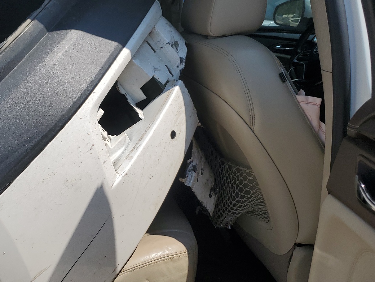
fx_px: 433
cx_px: 123
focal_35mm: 40
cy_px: 128
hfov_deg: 46.0
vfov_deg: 35.9
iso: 50
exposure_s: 1/5000
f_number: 1.5
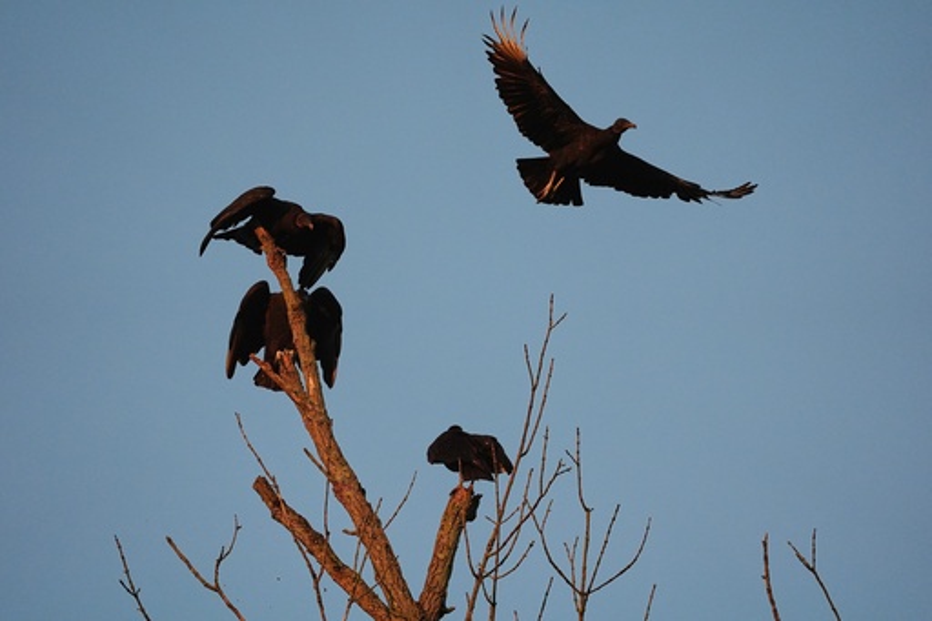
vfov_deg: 2.3
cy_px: 310
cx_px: 466
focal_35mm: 600
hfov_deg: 3.4
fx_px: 15527
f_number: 6.3
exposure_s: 1/3200
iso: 1600
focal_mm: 600
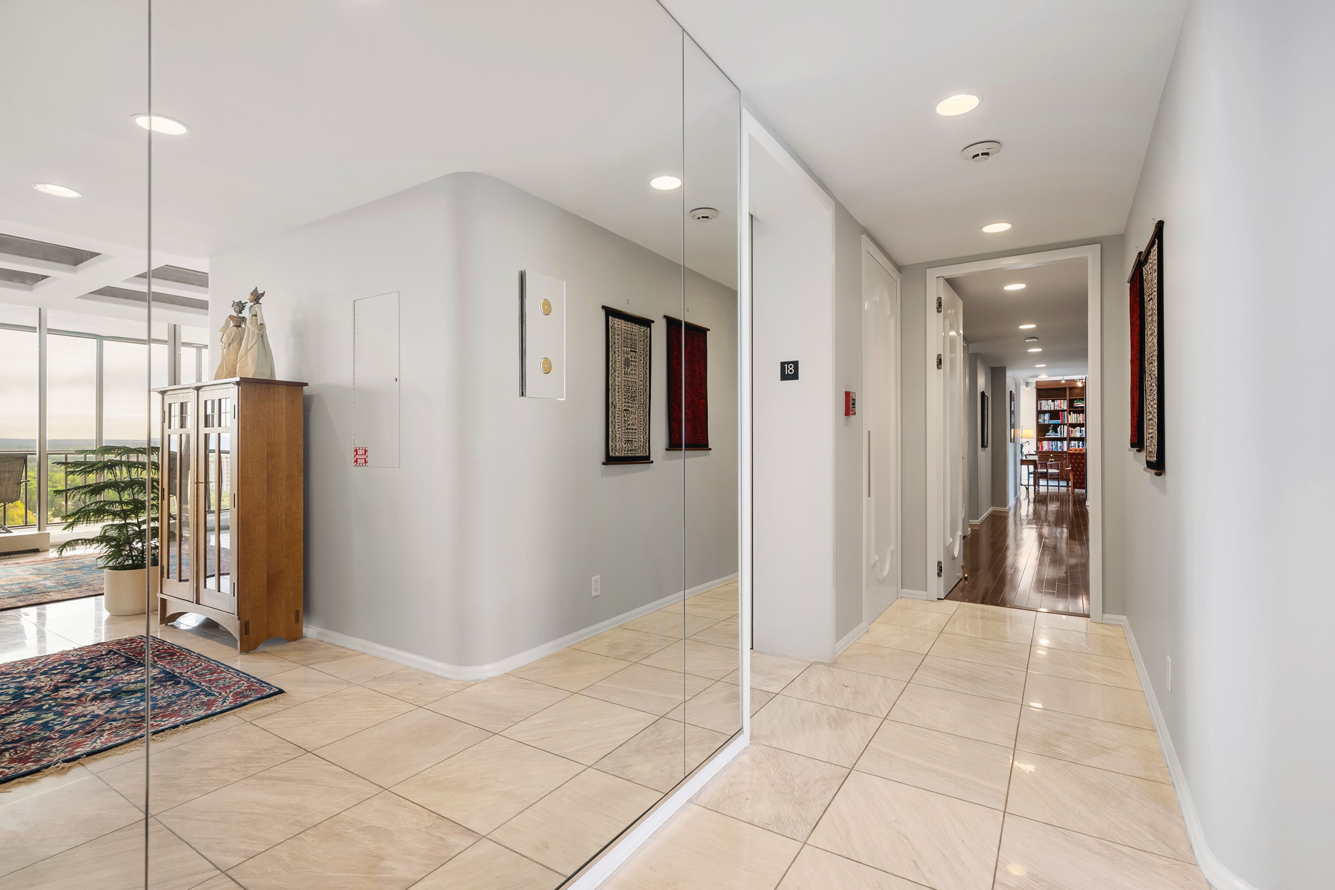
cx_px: 668
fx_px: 593
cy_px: 445
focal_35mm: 16
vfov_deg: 73.7
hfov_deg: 96.7
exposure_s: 1/5
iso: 640
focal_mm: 16
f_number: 9
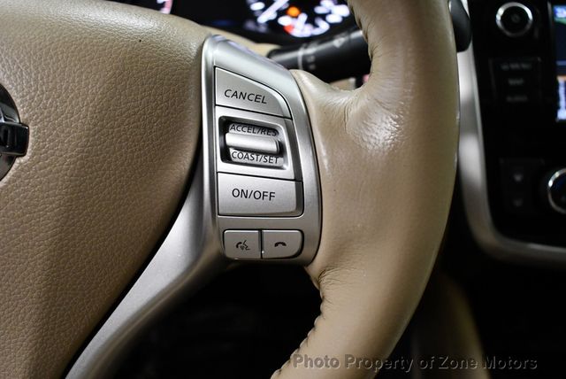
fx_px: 567
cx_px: 283
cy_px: 190
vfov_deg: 36.9
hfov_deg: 53.1
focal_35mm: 36
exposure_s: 1/125
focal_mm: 18
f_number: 3.5
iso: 2000
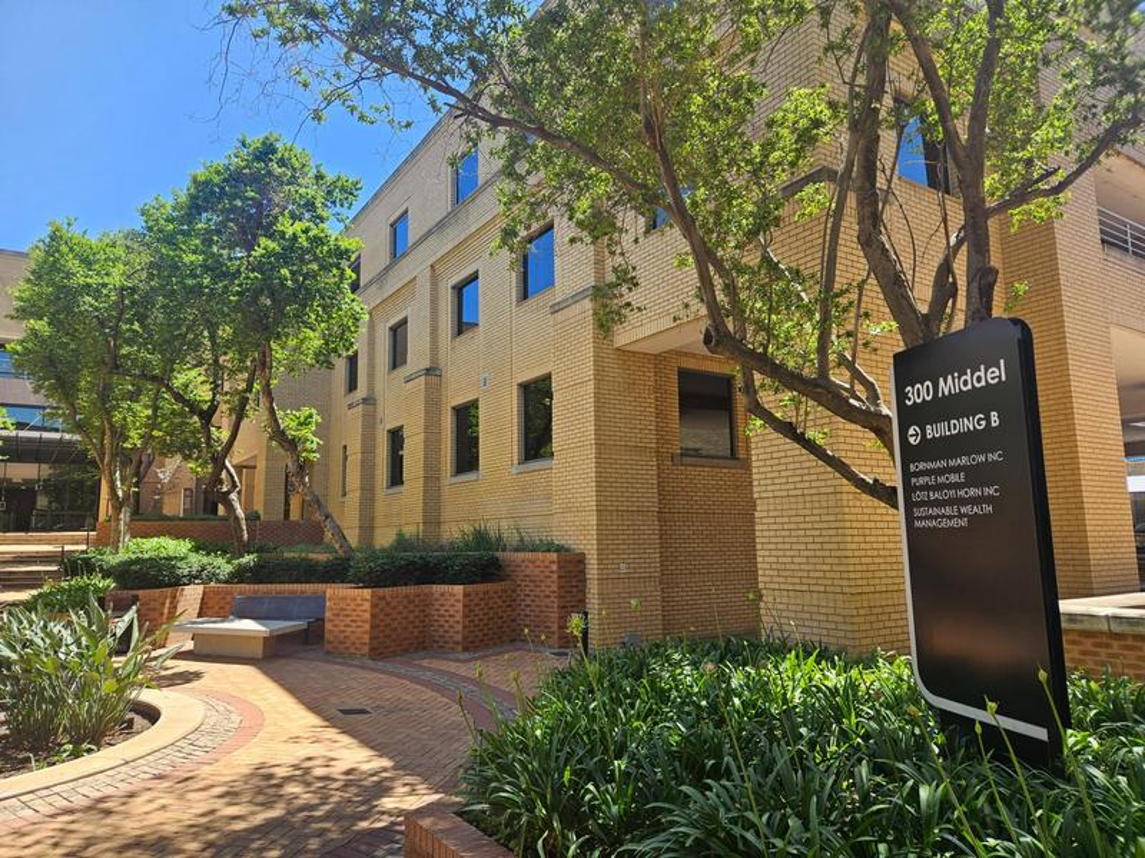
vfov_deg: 58.9
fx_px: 761
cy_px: 429
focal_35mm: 23
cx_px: 572
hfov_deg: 73.9
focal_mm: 5.4
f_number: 1.8
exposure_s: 1/535
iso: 32
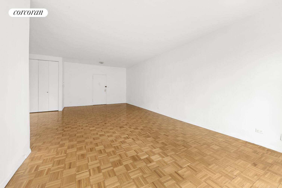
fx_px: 110
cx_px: 141
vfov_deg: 81.2
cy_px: 94
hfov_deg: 104.3
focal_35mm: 14
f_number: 13
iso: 200
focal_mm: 14
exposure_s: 1/1.25
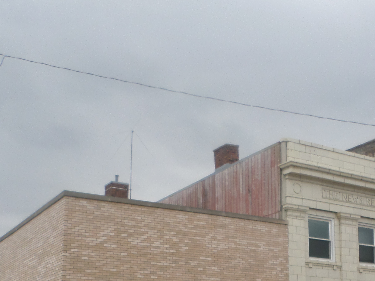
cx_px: 243
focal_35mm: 55
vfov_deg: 25.5
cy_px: 267
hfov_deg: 34.7
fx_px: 596
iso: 80
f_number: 2.5
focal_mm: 4.5
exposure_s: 1/250
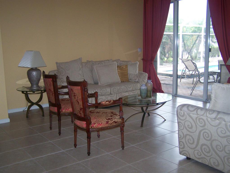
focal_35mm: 38
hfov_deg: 48.9
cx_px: 115
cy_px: 86
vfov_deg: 37.8
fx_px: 253
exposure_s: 1/60
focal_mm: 6.3
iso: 160
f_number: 2.8
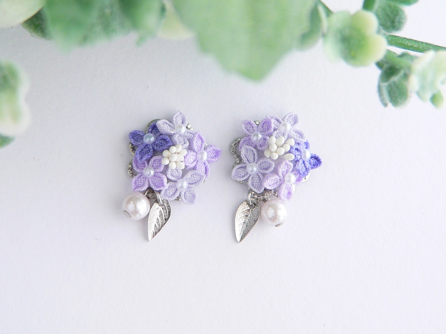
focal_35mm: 102
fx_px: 1315
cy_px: 167
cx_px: 223
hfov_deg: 19.3
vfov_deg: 14.5
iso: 80
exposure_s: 1/15
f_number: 2.8
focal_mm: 13.4
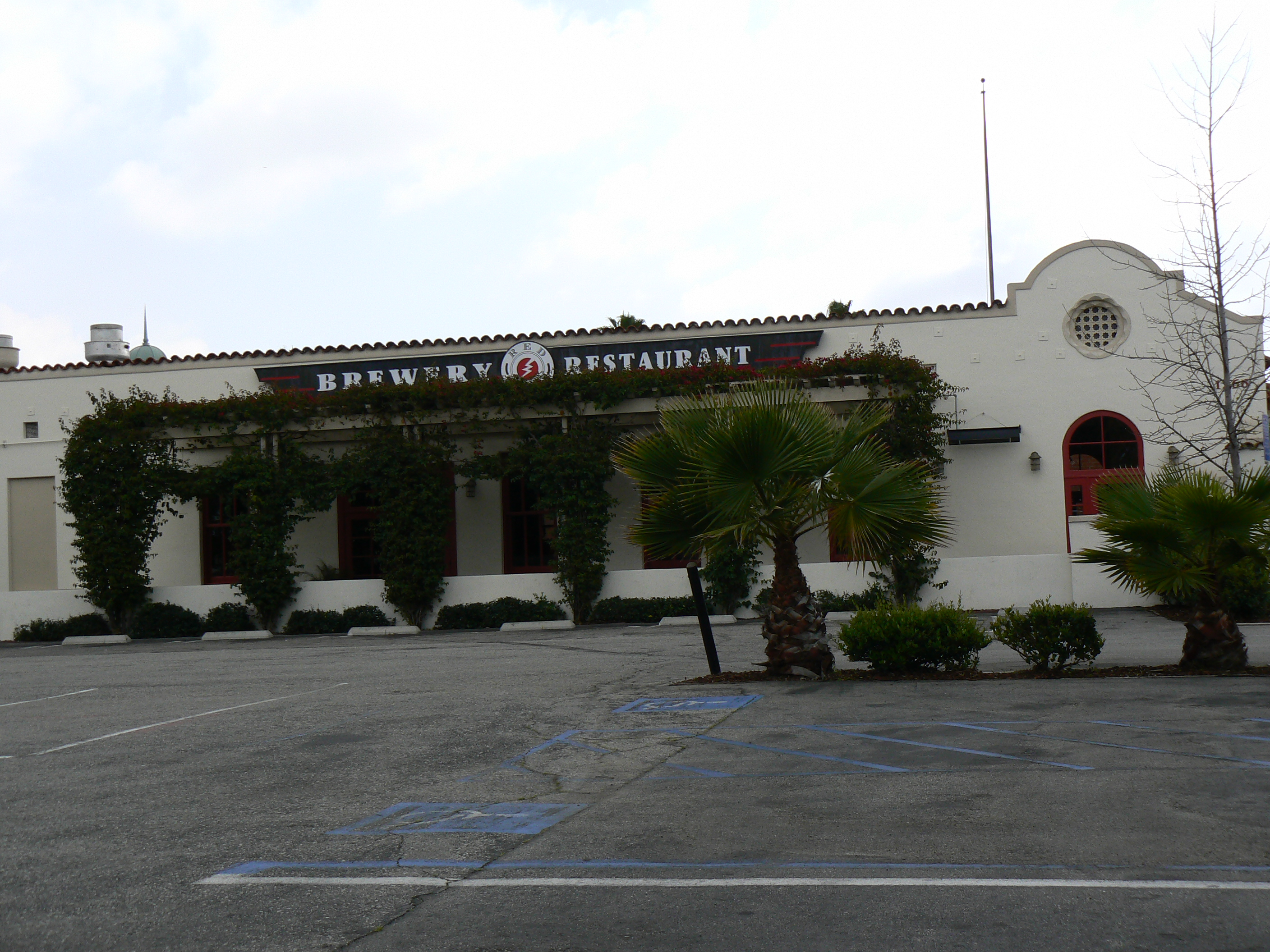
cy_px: 476
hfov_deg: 38.2
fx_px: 1834
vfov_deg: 29.1
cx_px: 635
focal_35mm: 50
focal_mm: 8.3
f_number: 5.6
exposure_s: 1/400
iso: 80
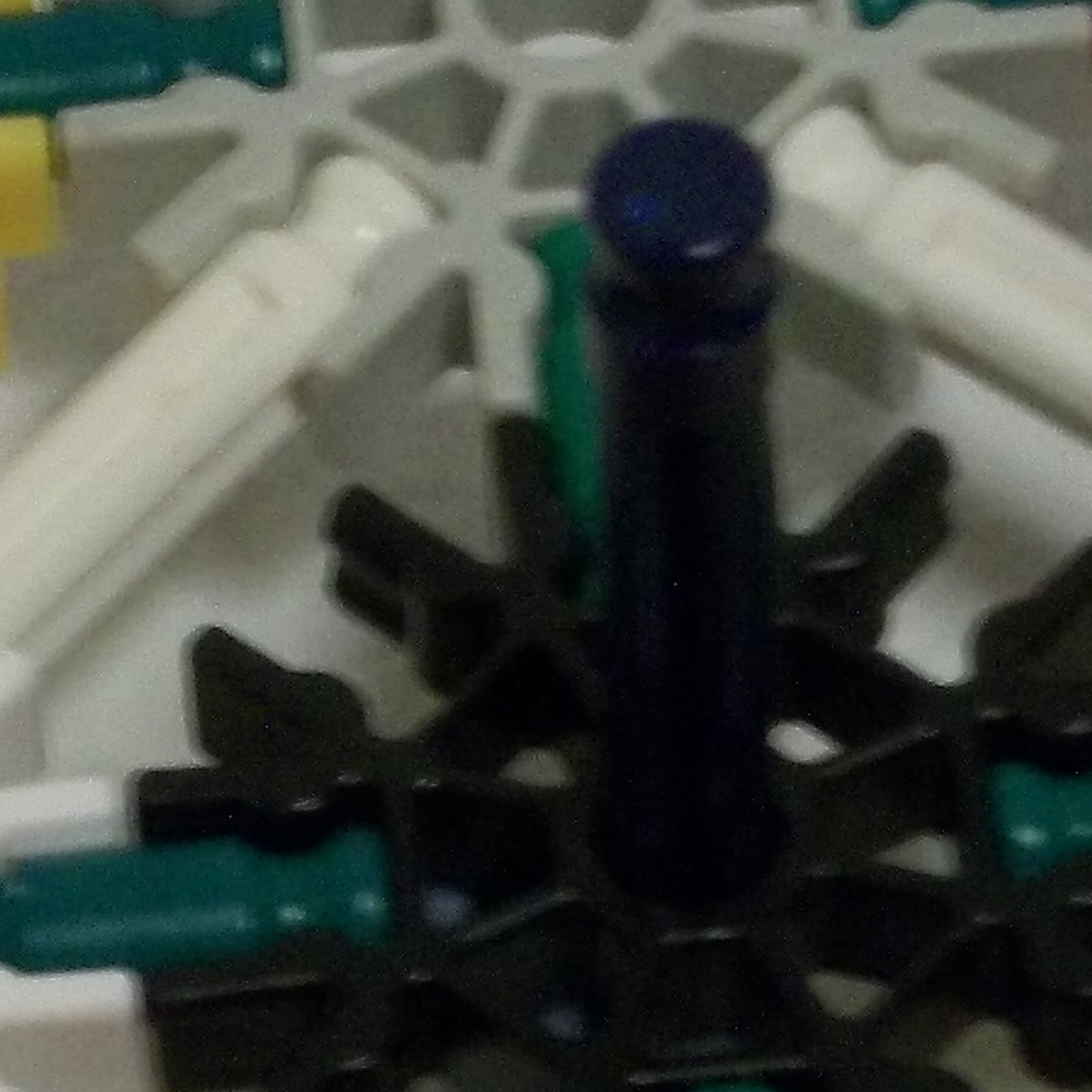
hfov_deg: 6.6
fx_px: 9494
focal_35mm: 266
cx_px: 34
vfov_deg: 6.6
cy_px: 815
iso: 209
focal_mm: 11.2
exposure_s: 1/8
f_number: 5.6
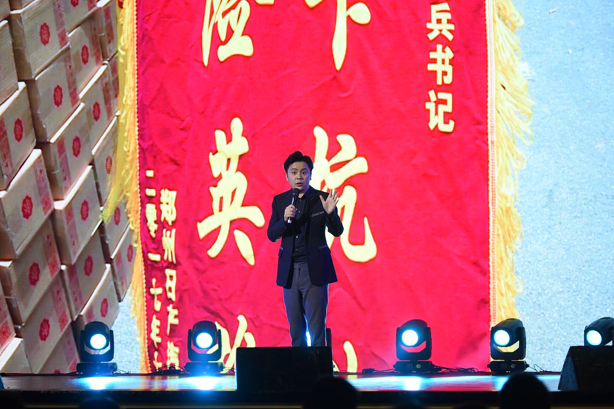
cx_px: 307
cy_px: 204
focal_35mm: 105
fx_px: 1790
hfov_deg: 19.5
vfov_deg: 13.0
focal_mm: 105
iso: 500
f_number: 2.8
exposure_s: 1/160
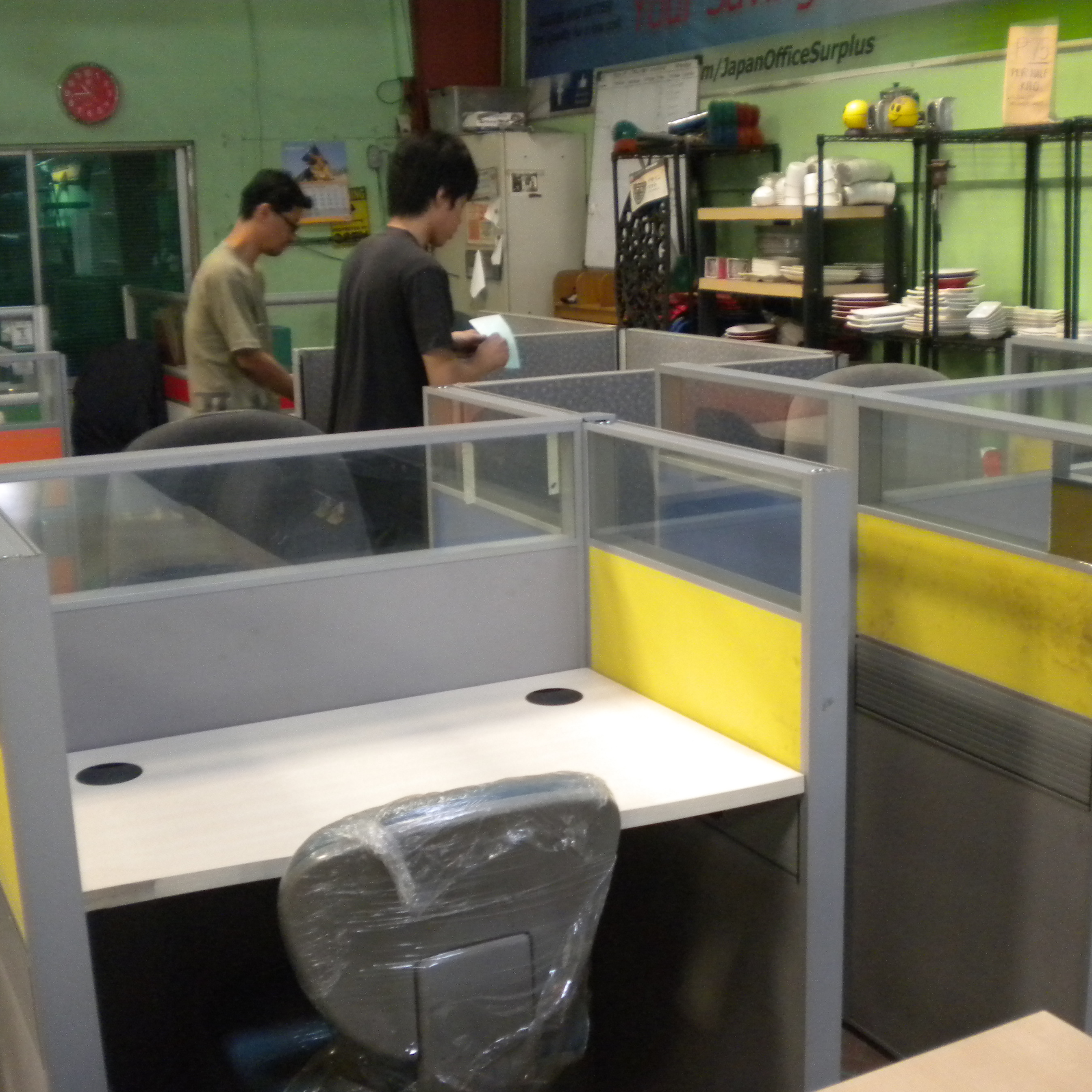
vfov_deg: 40.0
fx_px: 1499
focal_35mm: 42
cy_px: 548
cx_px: 636
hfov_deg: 39.9
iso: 400
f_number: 3.1
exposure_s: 1/57.6
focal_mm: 6.3
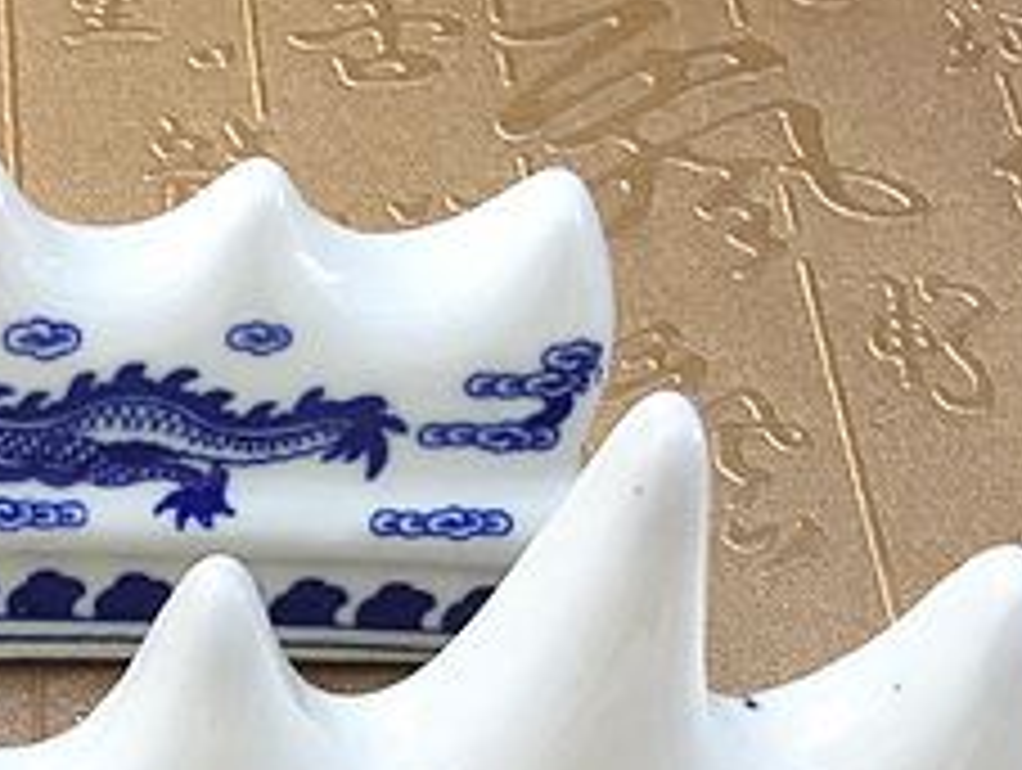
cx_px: -216
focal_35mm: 102
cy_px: 1099
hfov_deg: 18.2
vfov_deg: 13.8
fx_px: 3016
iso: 25
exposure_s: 1/324
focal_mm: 4.15
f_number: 2.2
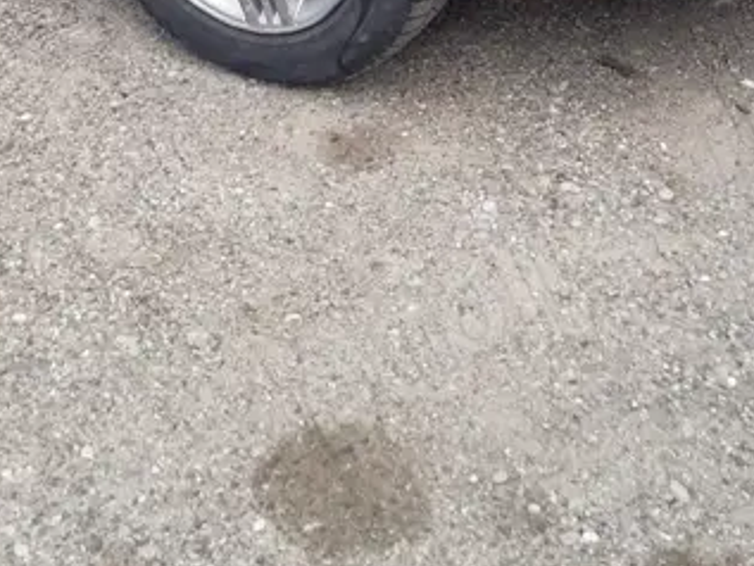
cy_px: -304
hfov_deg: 23.8
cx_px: 278
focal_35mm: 82
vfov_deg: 16.3
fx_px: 1787
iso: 40
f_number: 1.7
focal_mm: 3.92
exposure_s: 1/552
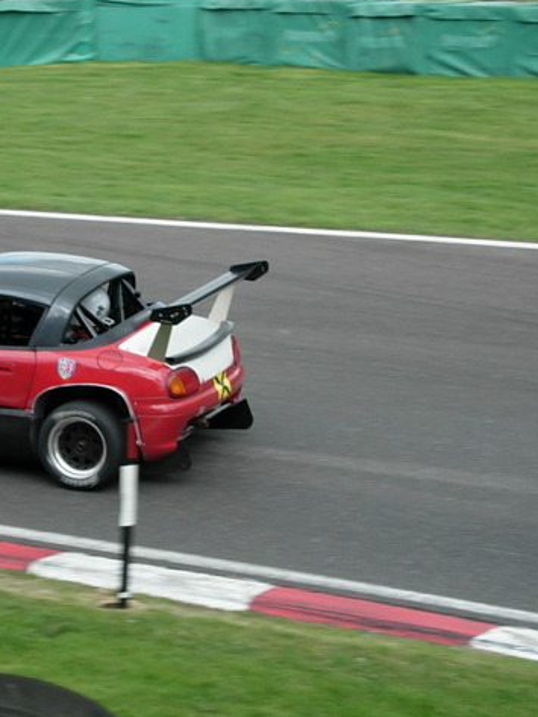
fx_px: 3169
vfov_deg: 12.9
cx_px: 182
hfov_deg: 9.7
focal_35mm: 153
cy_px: 356
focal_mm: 23.4
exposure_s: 1/235
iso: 64
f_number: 4.9
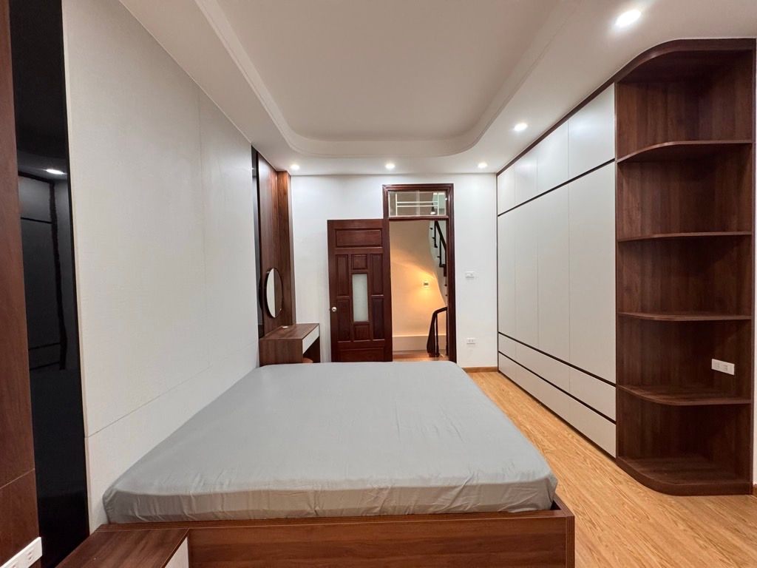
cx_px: 378
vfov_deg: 85.7
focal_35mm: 14
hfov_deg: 102.1
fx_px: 306
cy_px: 284
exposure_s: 1/100
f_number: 2.2
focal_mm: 2.22
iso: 320
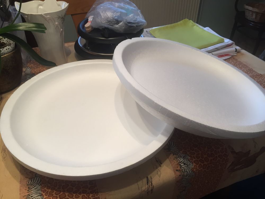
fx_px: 222
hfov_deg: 61.7
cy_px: 100
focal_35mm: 29
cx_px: 132
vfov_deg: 48.2
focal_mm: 4.15
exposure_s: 1/33
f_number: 2.2
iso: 80
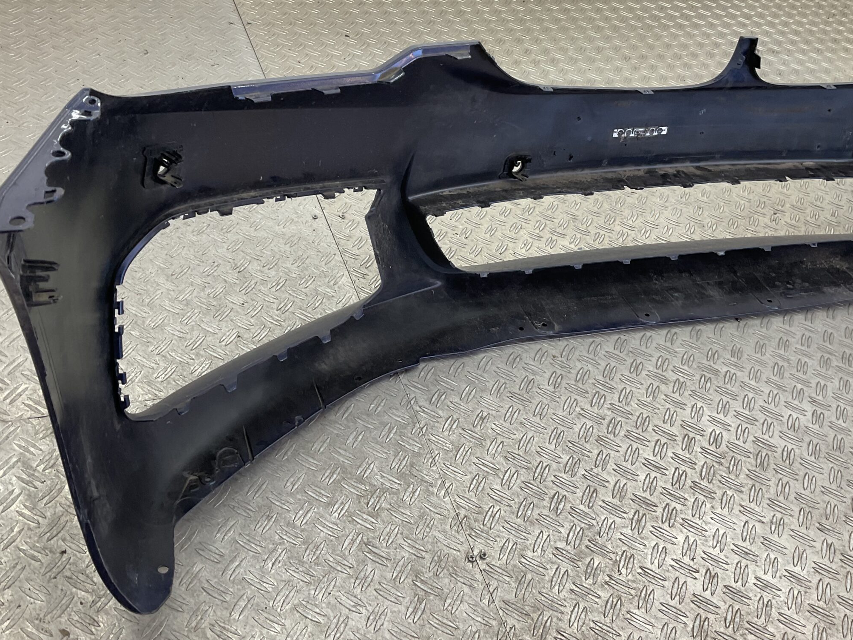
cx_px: 399
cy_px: 258
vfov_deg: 38.5
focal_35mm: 37
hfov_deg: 50.1
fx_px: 912
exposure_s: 1/120
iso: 32
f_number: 1.8
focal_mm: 3
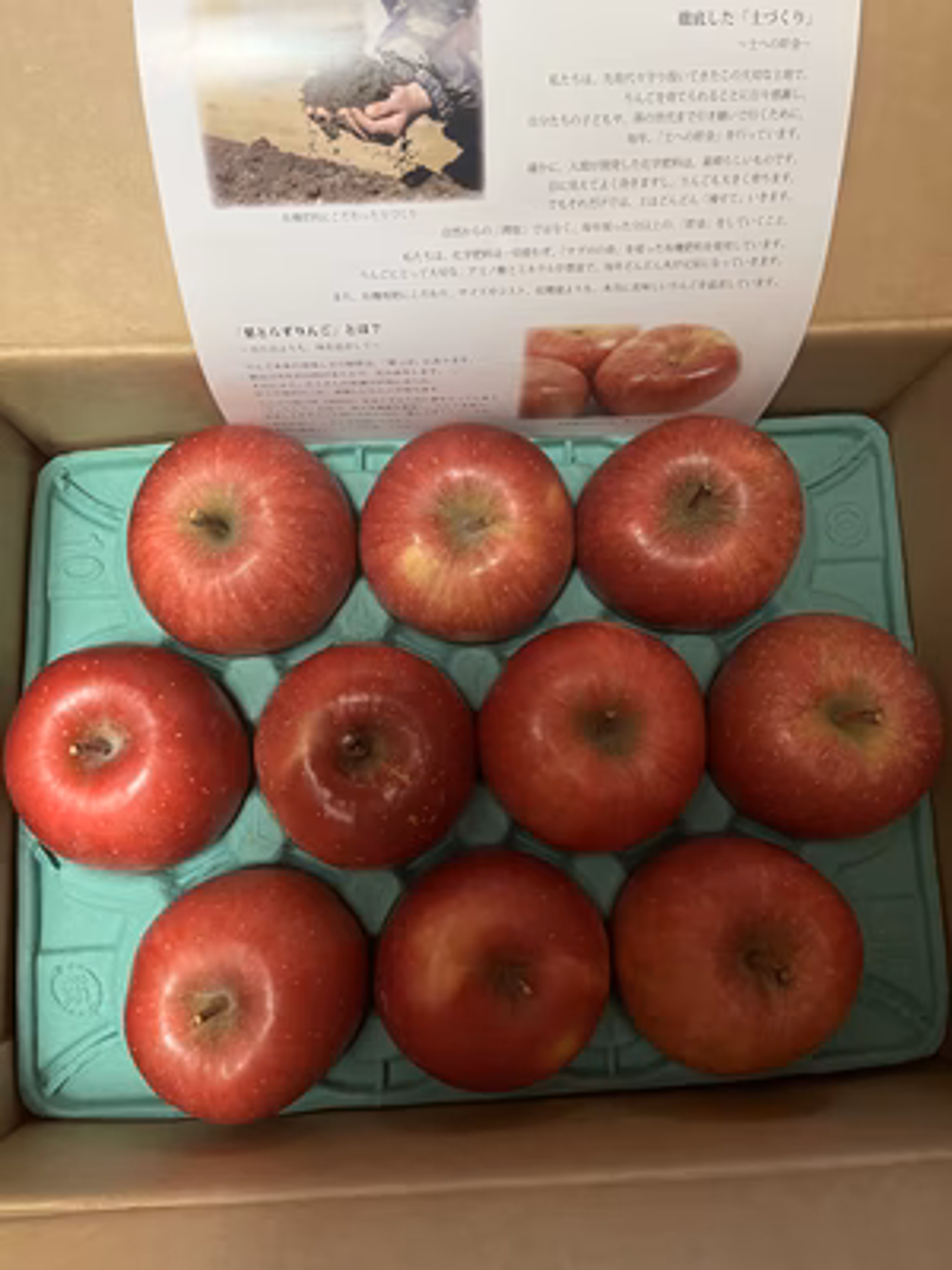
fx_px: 953
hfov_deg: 53.1
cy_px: 635
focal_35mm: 26
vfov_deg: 67.3
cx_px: 476
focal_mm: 5.1
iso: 500
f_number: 1.6
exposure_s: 1/36
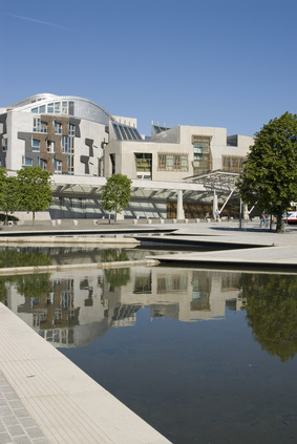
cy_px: 222
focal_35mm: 42
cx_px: 148
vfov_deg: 46.4
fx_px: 518
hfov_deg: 32.0
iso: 100
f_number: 8
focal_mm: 28
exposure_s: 1/250
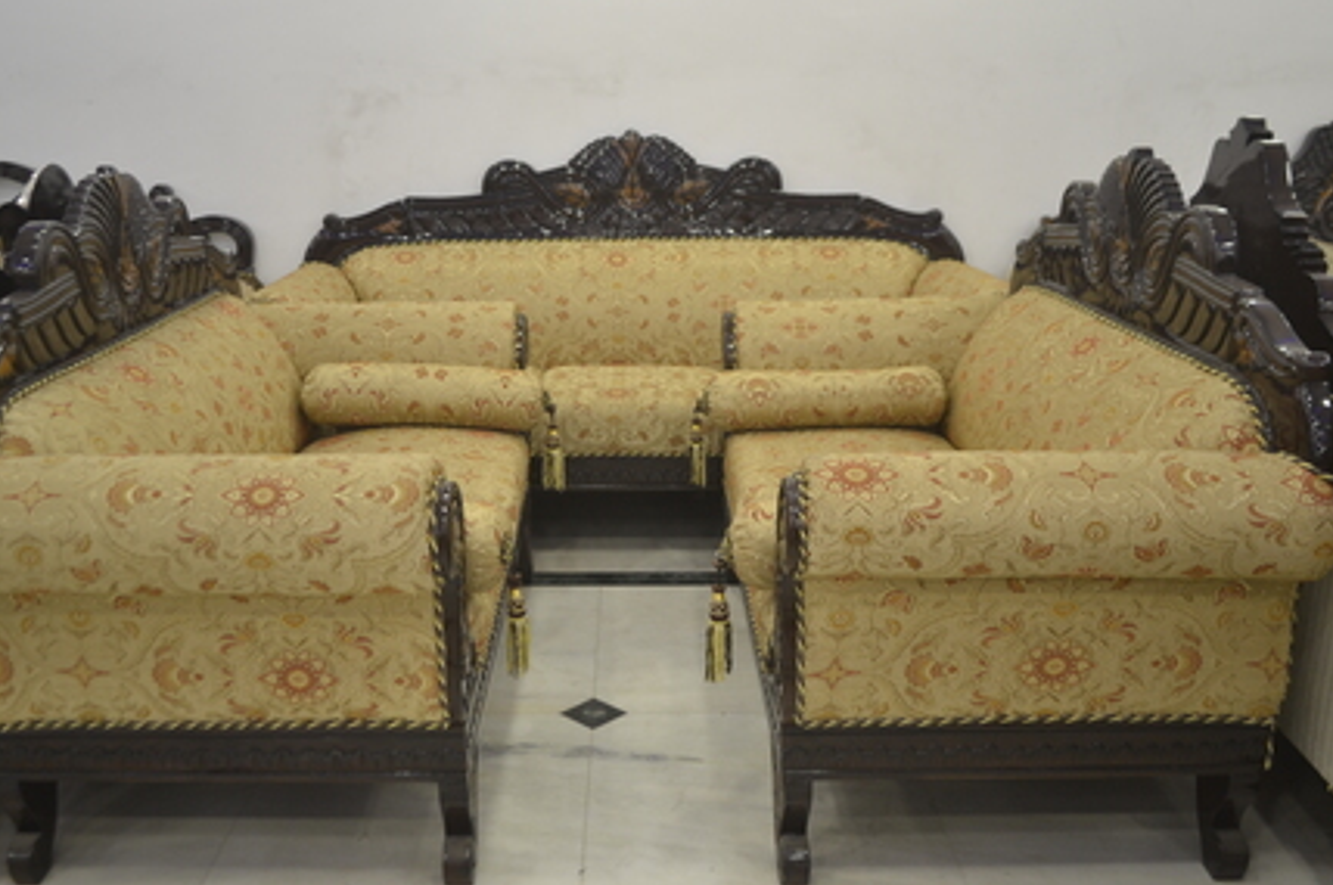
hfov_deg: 54.5
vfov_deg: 37.7
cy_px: 399
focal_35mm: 35
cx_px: 637
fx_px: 1294
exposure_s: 1/50
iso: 400
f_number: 3.8
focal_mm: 20
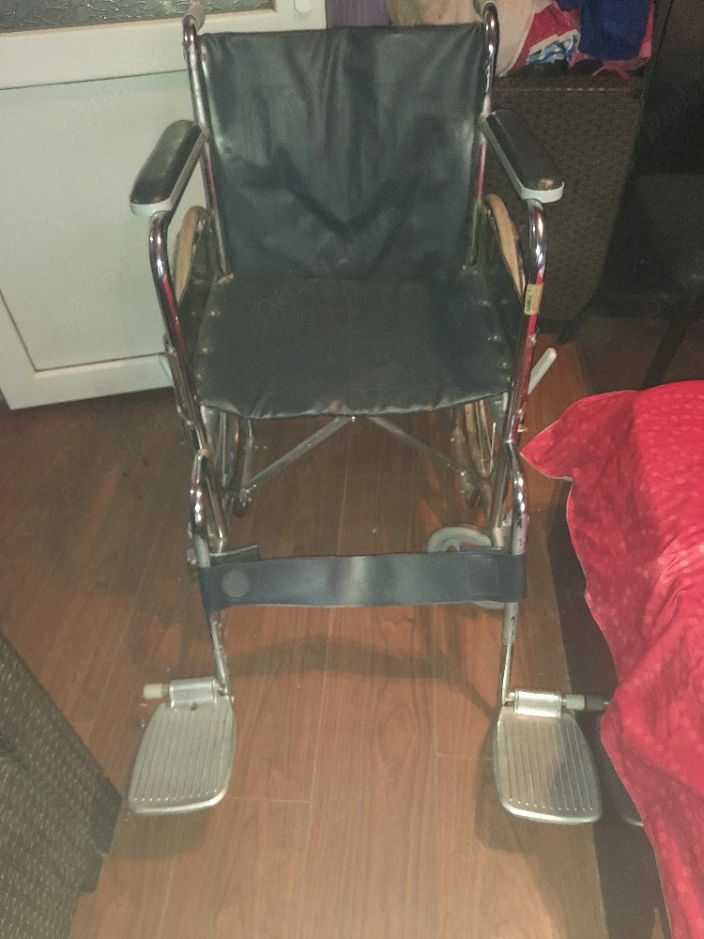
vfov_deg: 69.4
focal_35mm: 25
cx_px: 352
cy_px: 470
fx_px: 678
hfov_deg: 54.9
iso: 400
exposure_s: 1/33
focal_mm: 4.6
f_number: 2
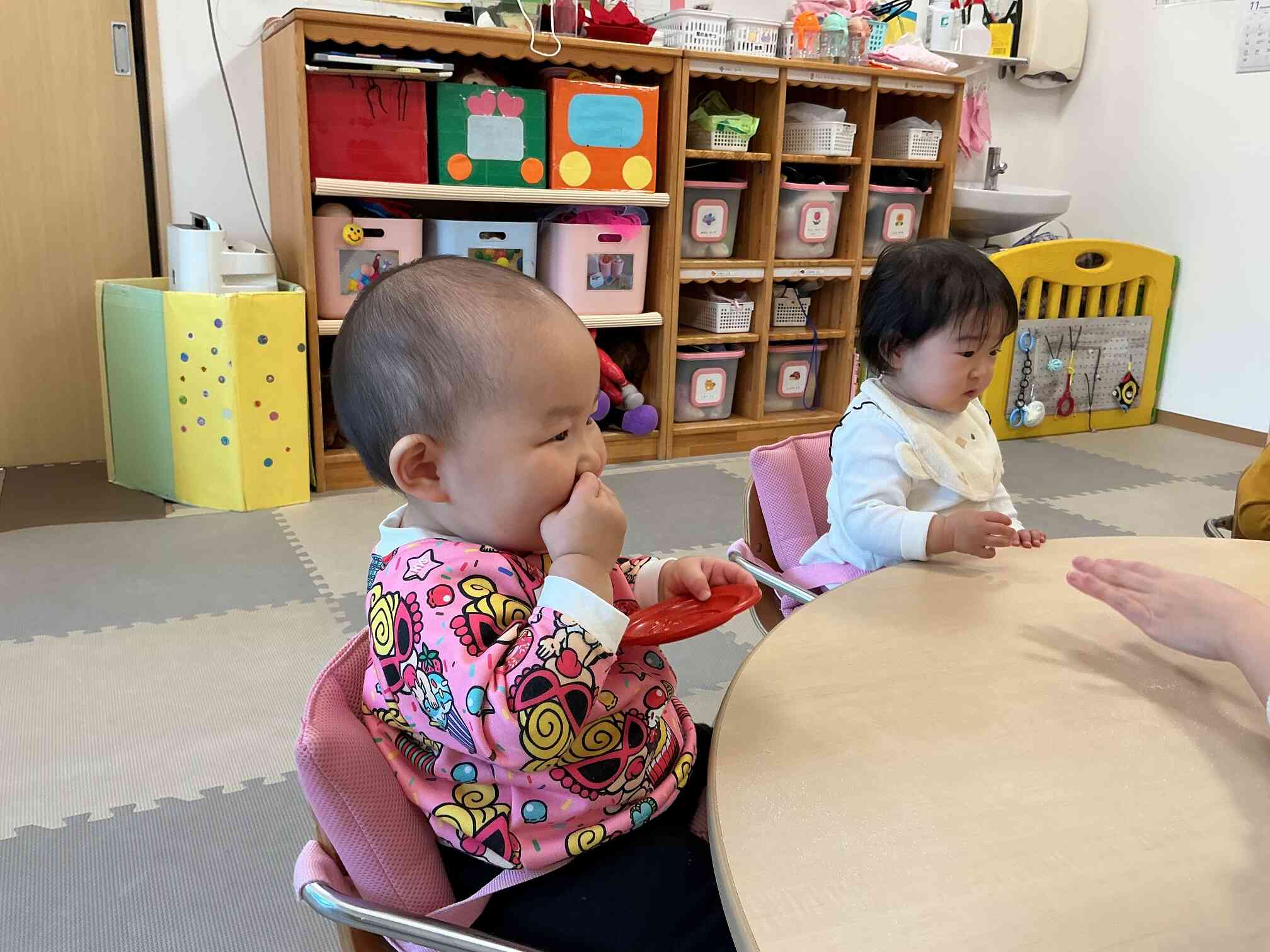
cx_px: 635
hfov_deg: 61.7
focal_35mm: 29
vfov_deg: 48.2
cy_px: 476
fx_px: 1064
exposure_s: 1/120
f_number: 1.8
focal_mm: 3
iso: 64
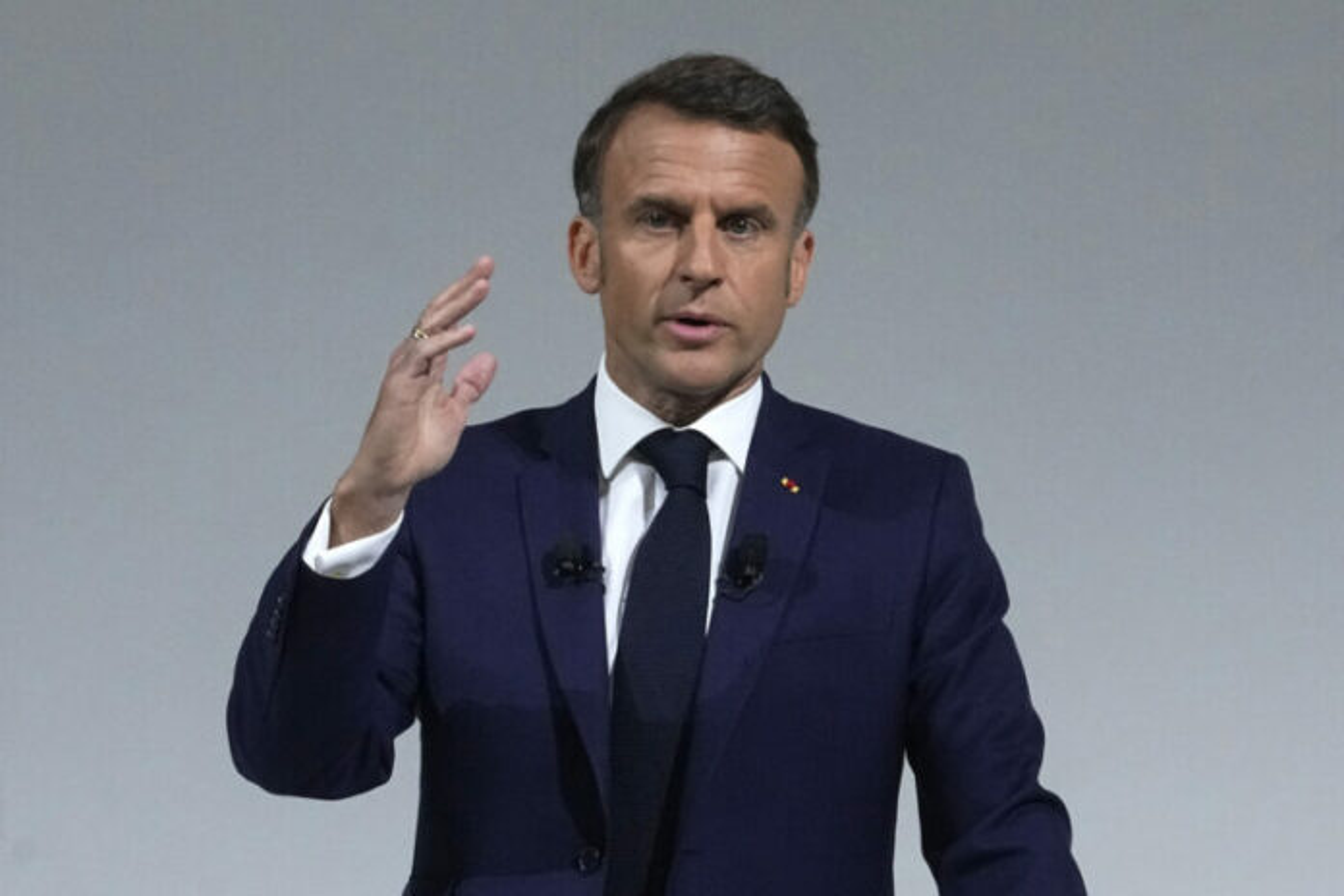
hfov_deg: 10.8
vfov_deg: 7.2
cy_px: 448
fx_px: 7093
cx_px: 672
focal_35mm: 190
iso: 4000
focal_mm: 190
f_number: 11
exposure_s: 1/320
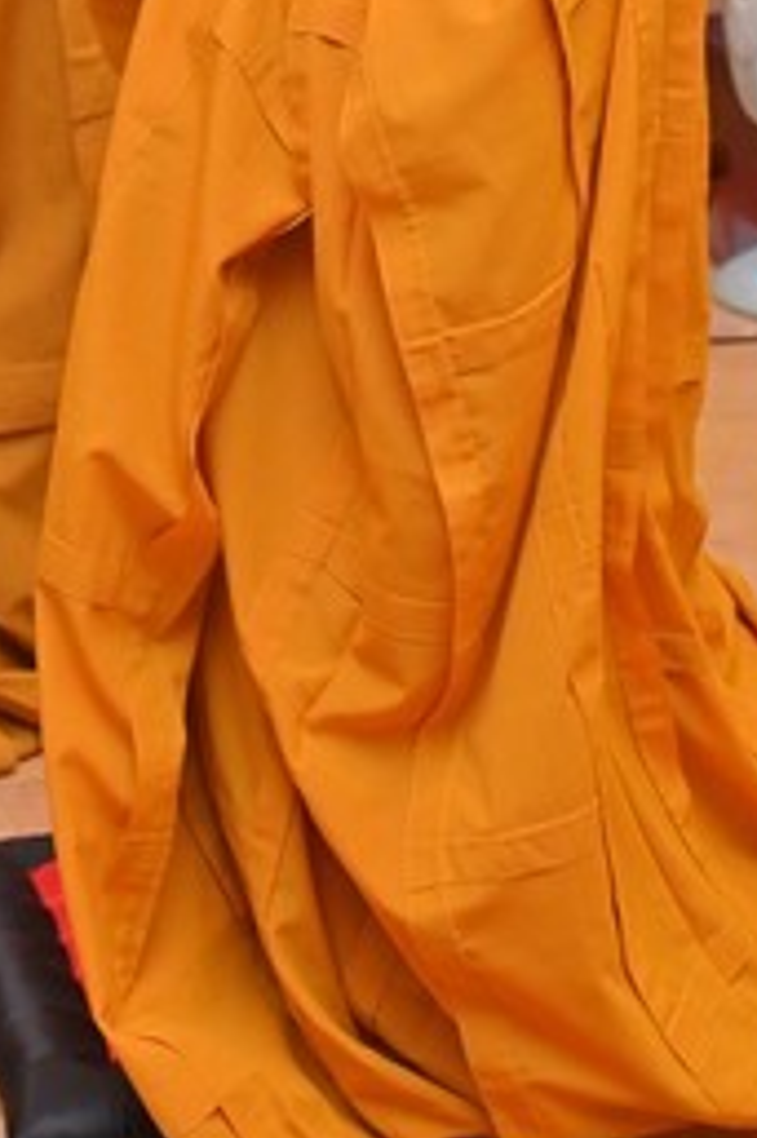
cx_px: 224
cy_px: -217
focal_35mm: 114
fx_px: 3600
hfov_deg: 12.0
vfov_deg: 17.2
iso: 800
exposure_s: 1/125
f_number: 3.5
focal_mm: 45
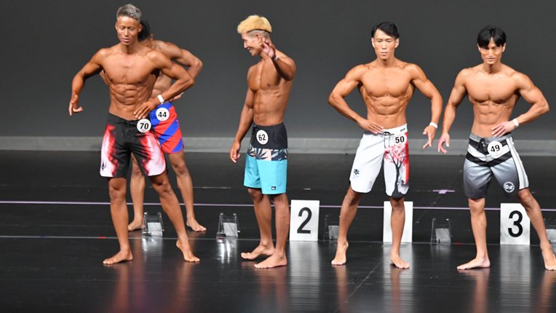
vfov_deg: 4.8
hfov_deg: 8.5
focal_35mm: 255
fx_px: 3760
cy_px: 140
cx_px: 276
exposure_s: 1/400
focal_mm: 160
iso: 4000
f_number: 5.6
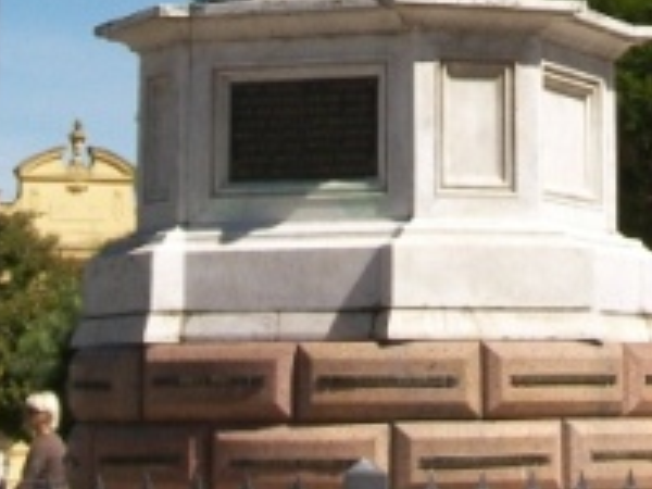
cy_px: -427
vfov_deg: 7.9
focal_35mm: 180
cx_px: 551
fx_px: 3390
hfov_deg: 10.9
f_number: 3.6
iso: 100
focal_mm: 9.4
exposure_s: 1/1600
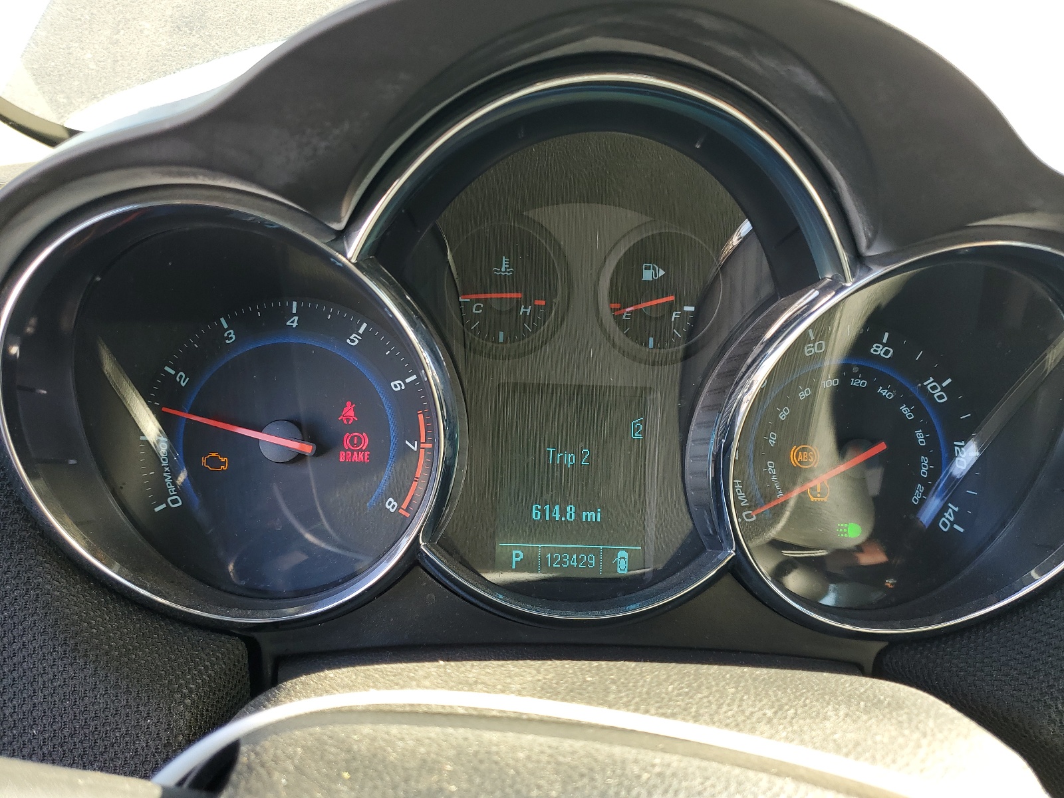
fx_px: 799
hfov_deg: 67.3
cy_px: 399
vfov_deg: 53.1
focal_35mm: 26
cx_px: 532
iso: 50
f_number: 1.5
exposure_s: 1/125
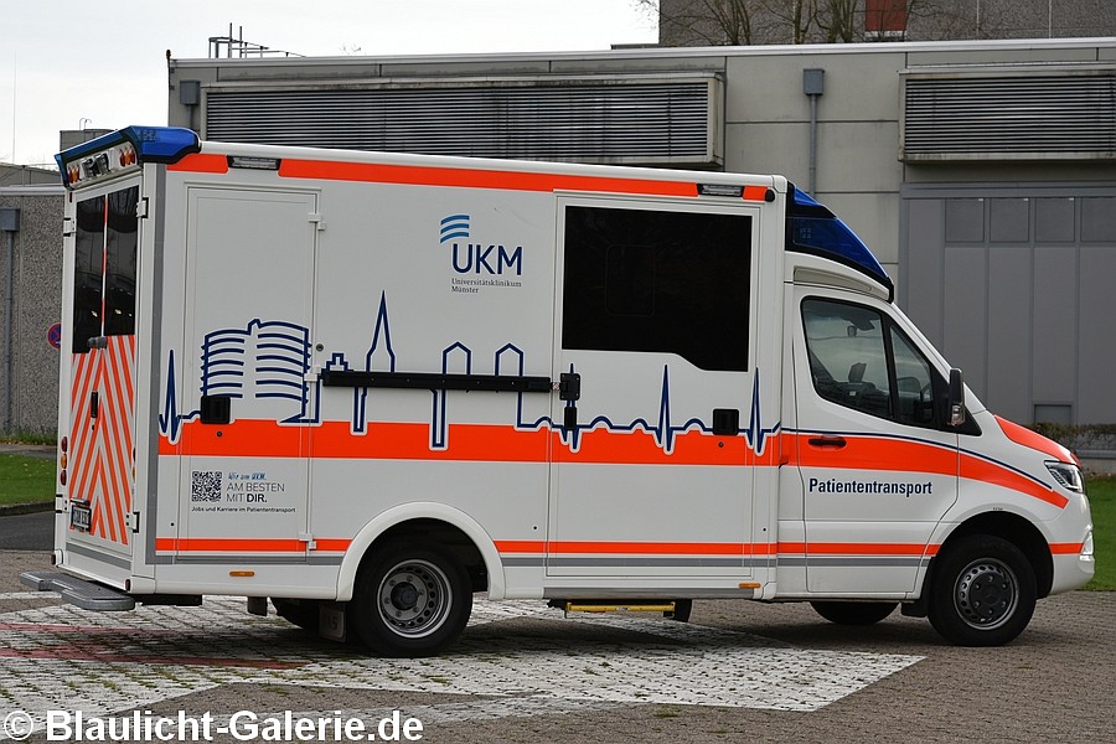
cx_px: 558
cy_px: 372
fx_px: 2480
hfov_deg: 25.4
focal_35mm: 80
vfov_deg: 17.1
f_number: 8
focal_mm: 80
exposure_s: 1/250
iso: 400
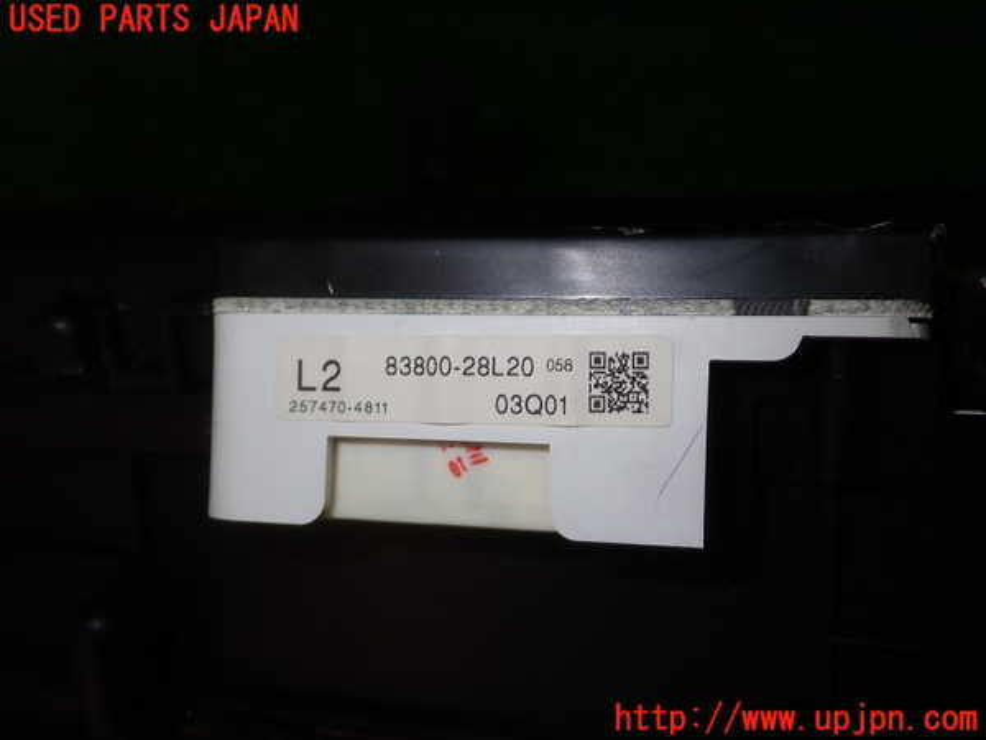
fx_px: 1025
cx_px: 493
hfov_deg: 51.4
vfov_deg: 39.7
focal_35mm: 36
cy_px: 370
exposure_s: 1/40
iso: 200
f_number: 7.1
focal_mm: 6.37
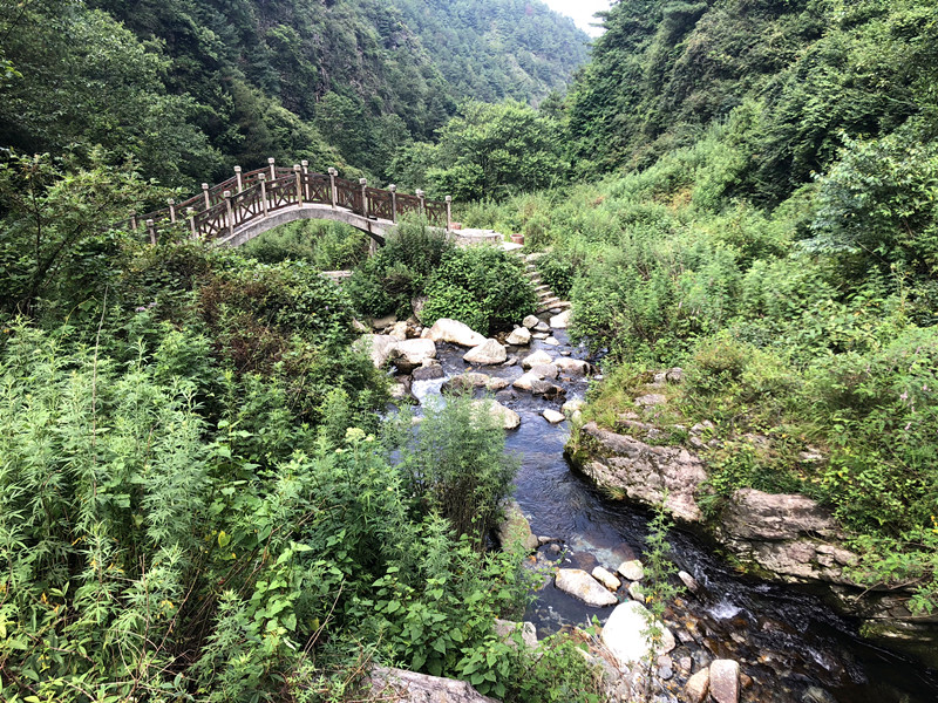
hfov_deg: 63.4
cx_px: 469
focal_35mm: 28
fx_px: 759
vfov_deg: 49.7
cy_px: 352
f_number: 1.8
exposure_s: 1/125
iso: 20
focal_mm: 3.99
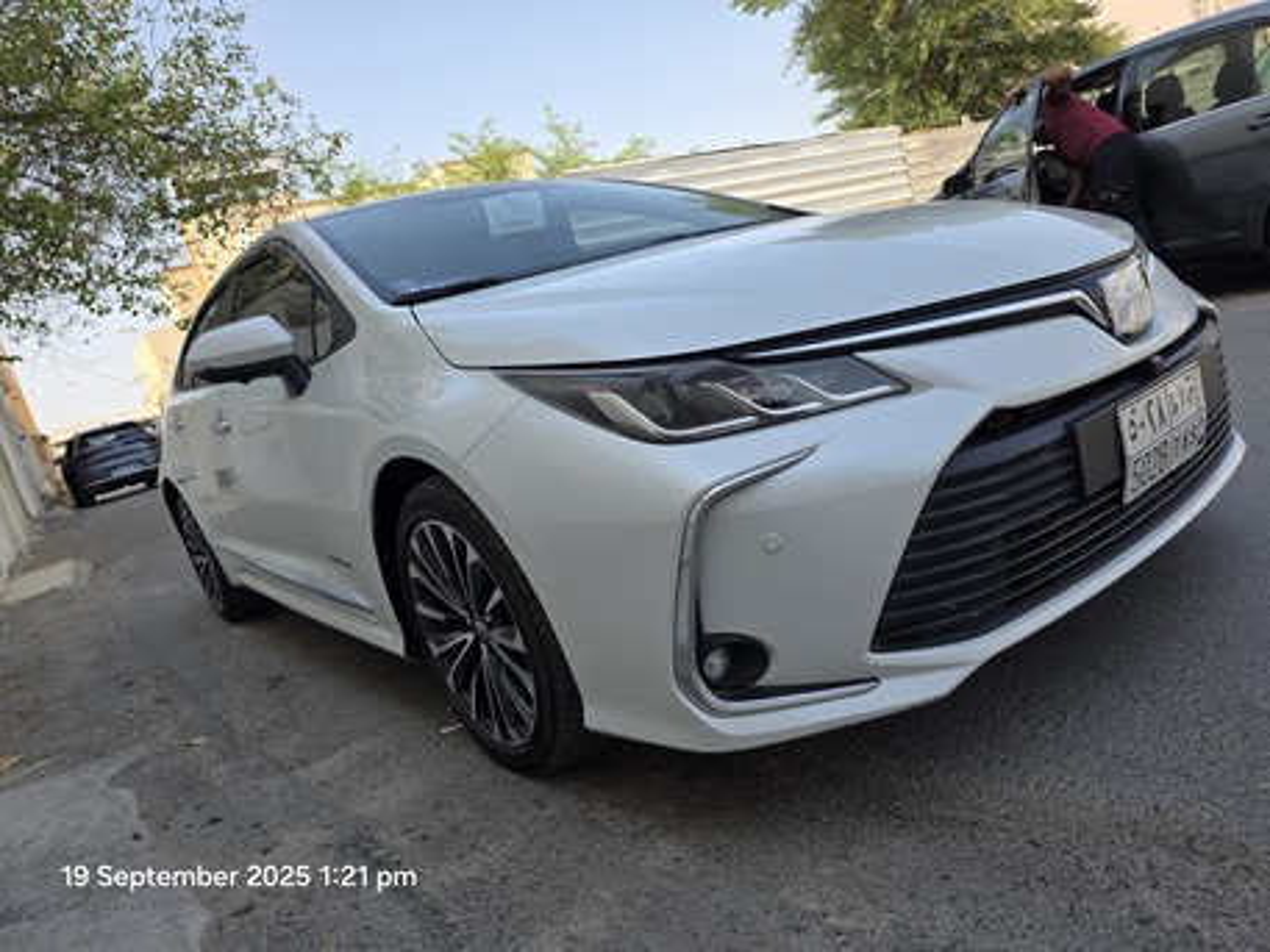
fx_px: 844
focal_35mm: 23
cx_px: 635
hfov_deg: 73.9
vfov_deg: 58.9
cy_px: 476
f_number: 1.7
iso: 80
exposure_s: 1/2265
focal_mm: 6.3
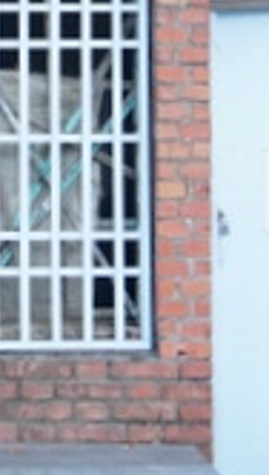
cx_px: -64
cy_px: -206
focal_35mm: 163
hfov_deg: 7.4
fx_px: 2057
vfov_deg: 12.6
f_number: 4.5
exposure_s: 1/160
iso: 800
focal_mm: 27
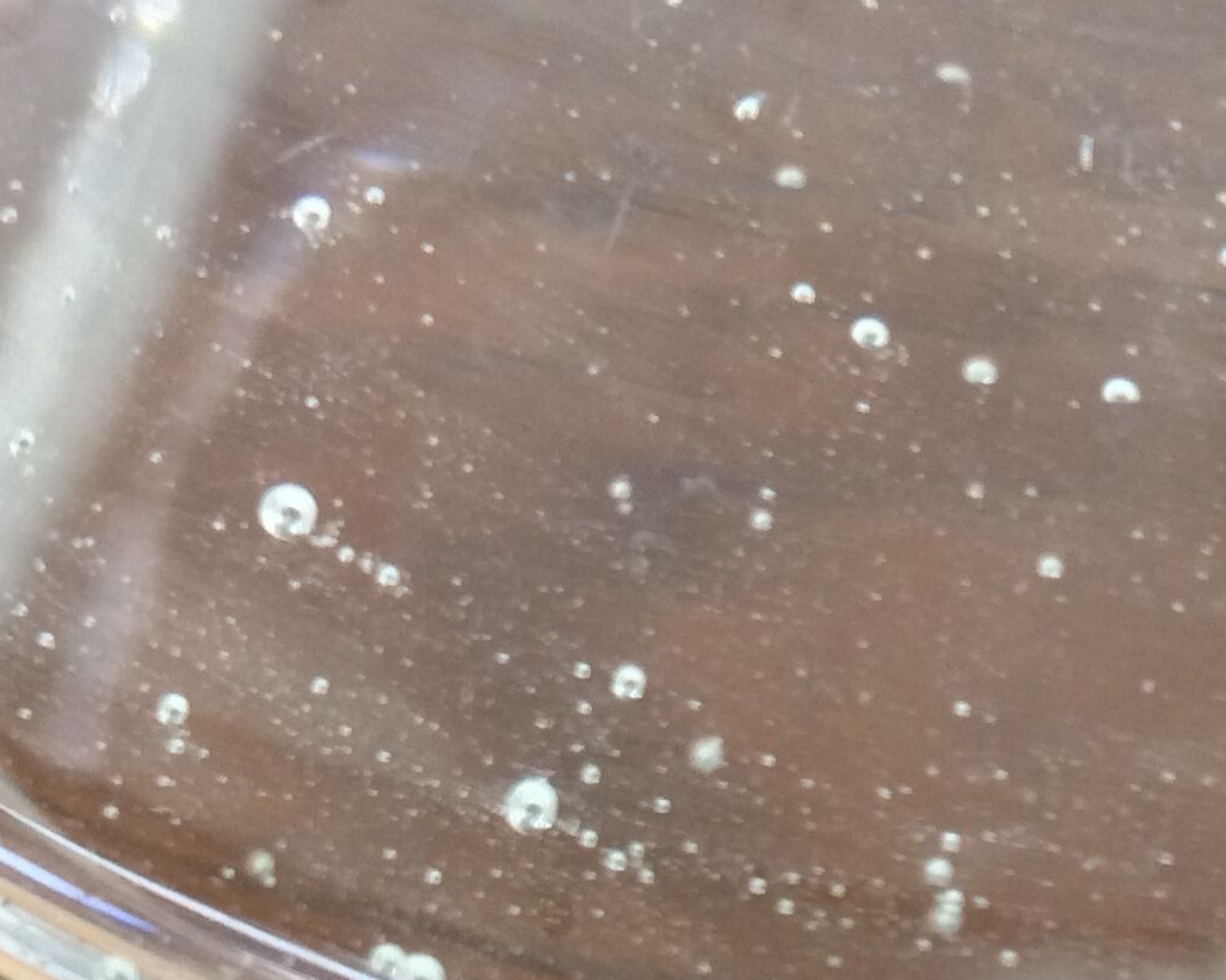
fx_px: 3265
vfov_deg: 16.5
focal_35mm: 90
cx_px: 1209
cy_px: 1101
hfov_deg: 20.6
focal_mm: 4.15
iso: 160
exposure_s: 1/33
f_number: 2.2
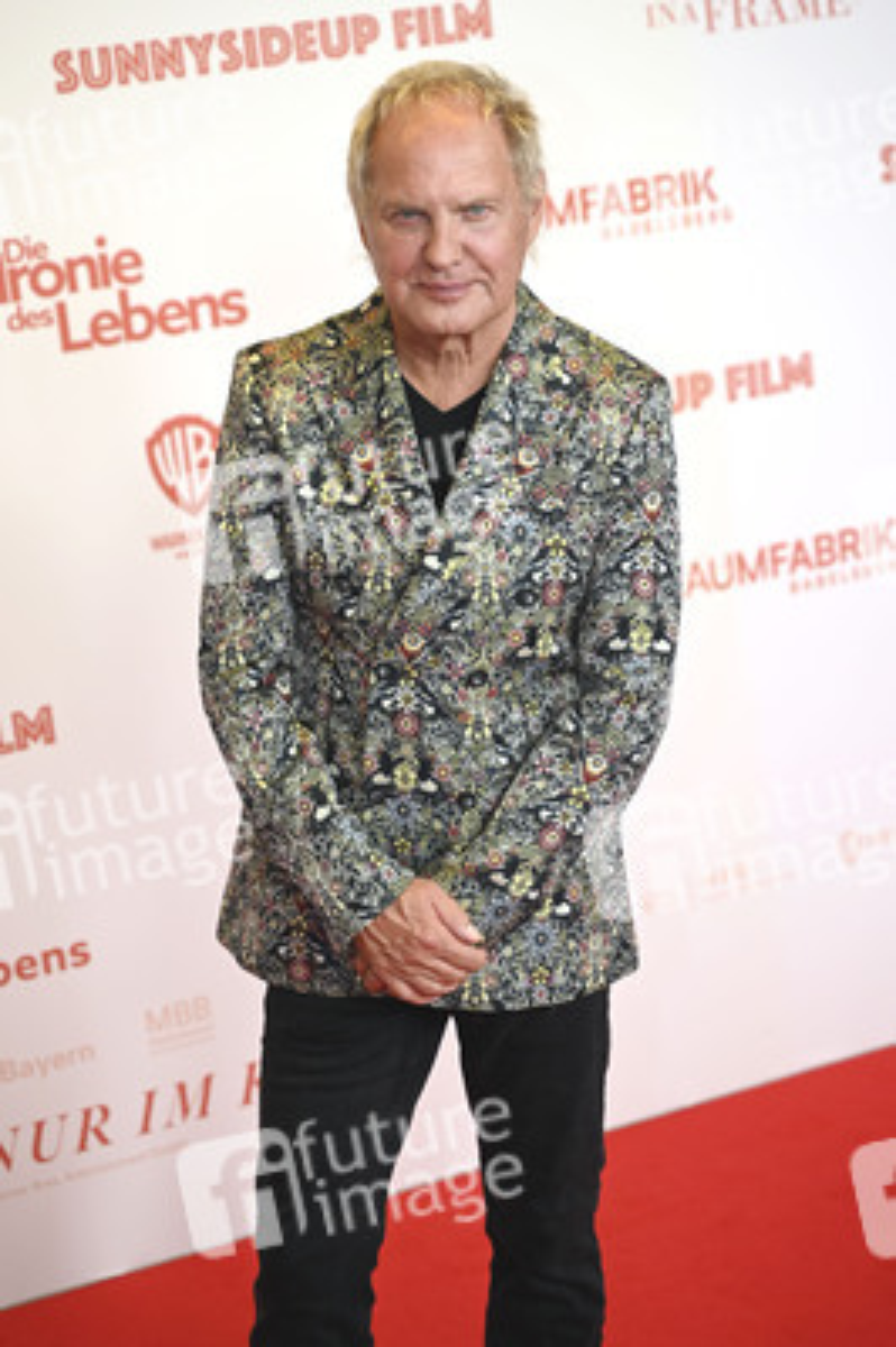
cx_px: 448
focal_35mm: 75
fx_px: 2805
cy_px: 674
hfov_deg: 18.2
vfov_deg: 27.0
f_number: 2.8
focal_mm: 75
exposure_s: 1/125
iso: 320
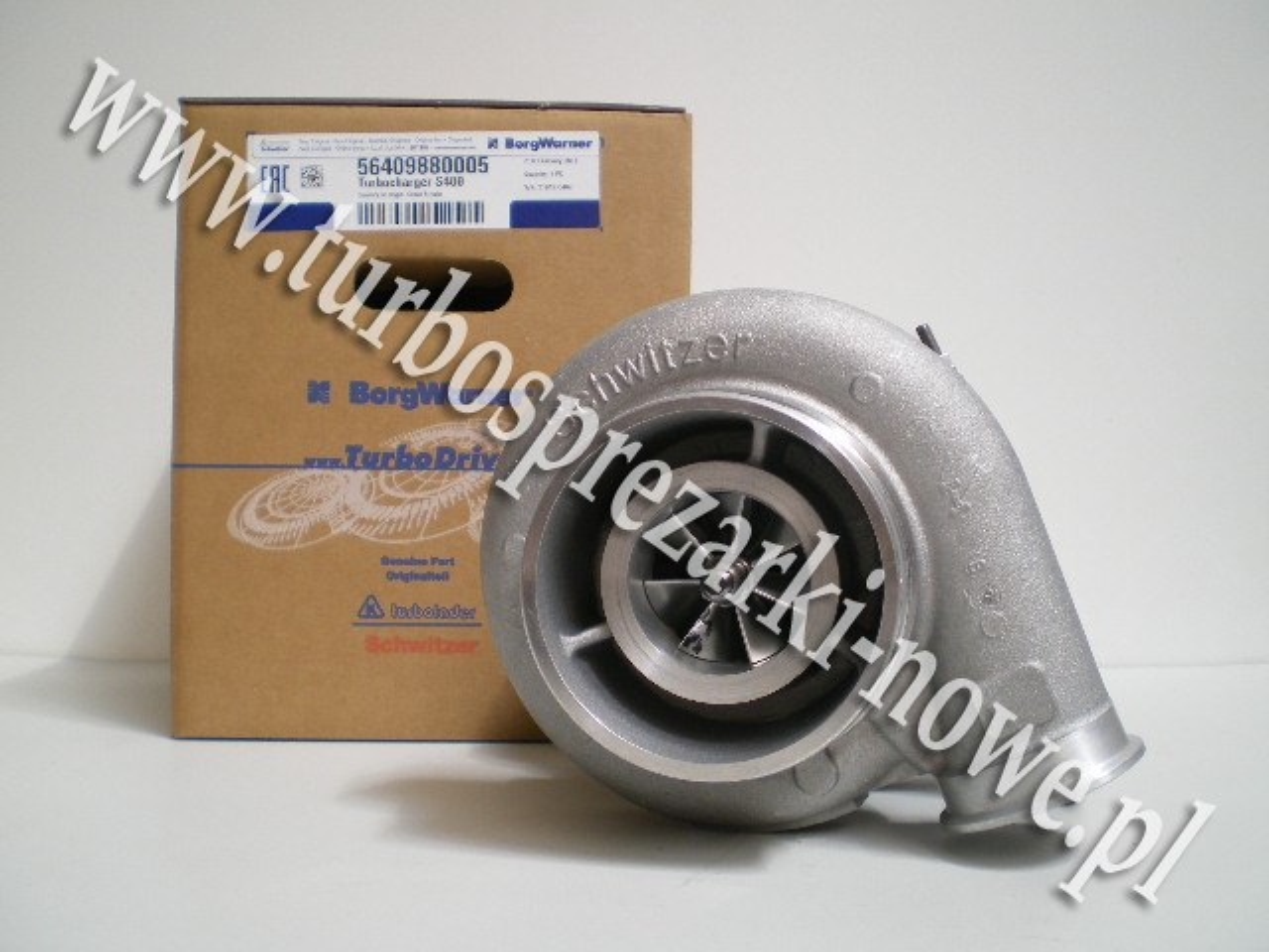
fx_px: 1393
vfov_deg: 37.7
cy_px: 476
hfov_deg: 49.0
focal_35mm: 38
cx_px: 634
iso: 125
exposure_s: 1/30
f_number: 3.1
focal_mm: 6.3
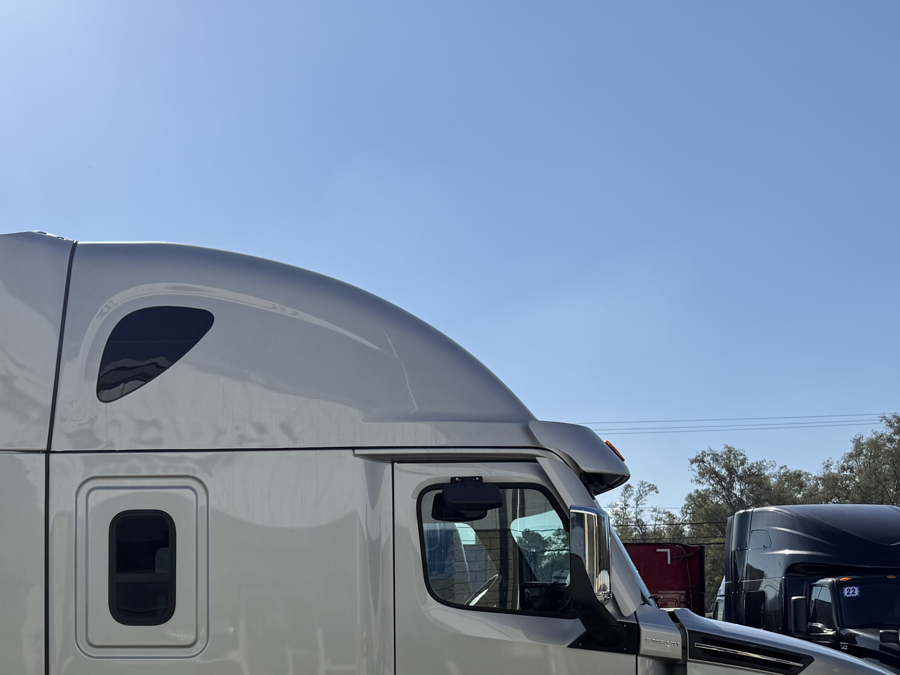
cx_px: 172
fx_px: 1222
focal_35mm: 47
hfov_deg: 38.8
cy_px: 607
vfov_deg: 29.6
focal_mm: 6.76
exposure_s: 1/8130
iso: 80
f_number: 1.78
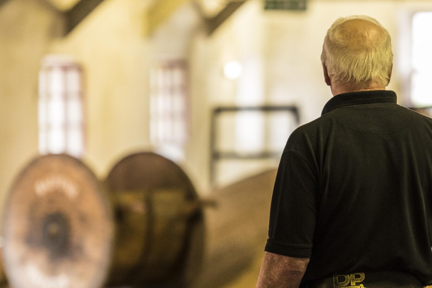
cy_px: 210
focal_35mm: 254
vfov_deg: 5.4
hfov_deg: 8.1
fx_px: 3048
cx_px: 340
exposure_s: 1/50
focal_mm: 135
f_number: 2.8
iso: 1600
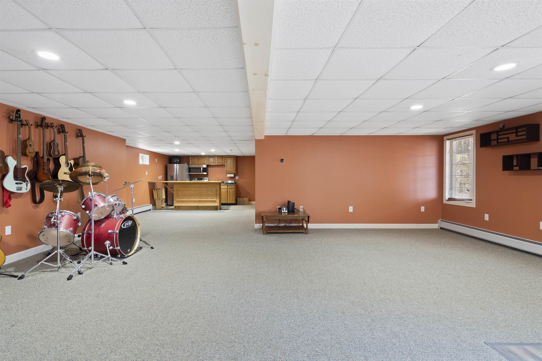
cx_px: 271
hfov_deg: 96.7
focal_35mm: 16
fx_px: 241
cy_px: 180
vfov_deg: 73.7
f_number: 4
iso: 250
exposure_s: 1/2.5
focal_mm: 16
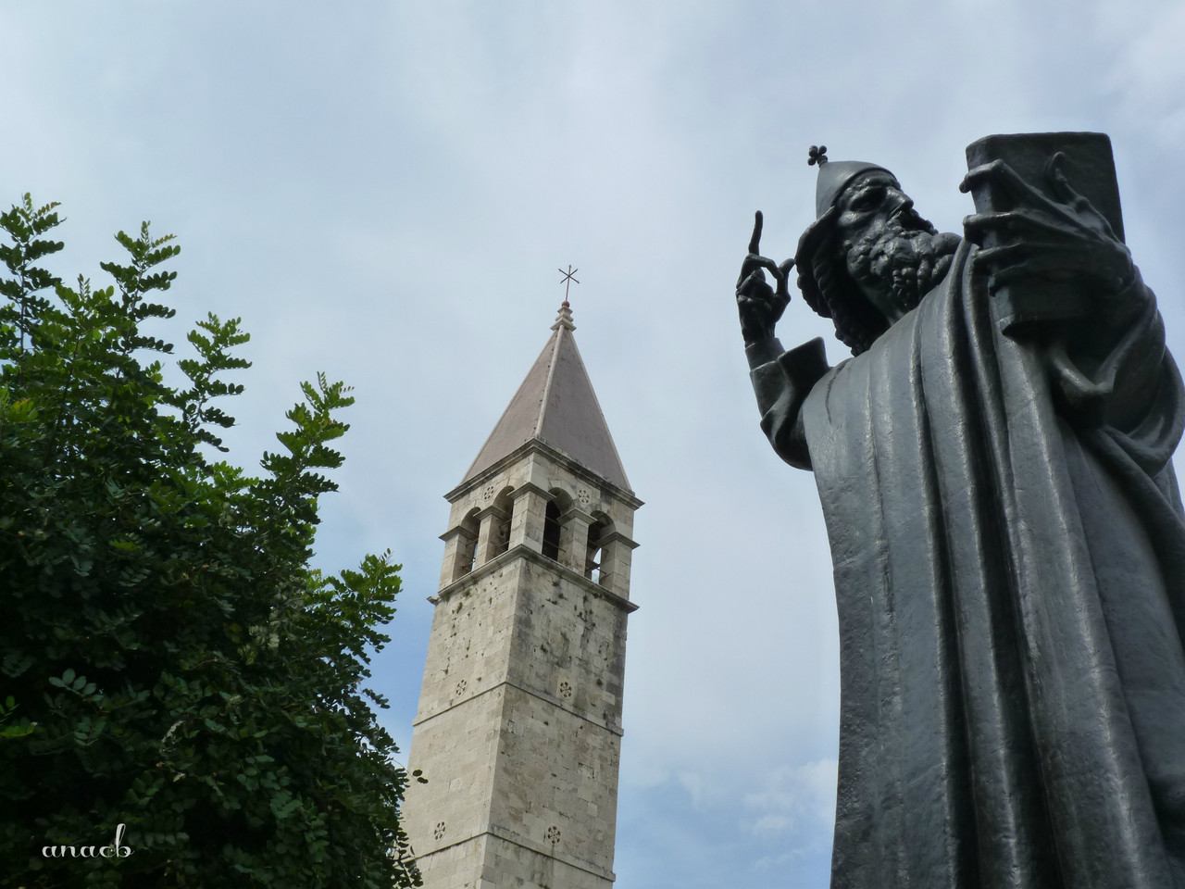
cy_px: 444
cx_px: 592
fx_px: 1267
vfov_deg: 38.7
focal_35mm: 37
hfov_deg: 50.1
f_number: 6.3
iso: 125
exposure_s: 1/500
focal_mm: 6.6
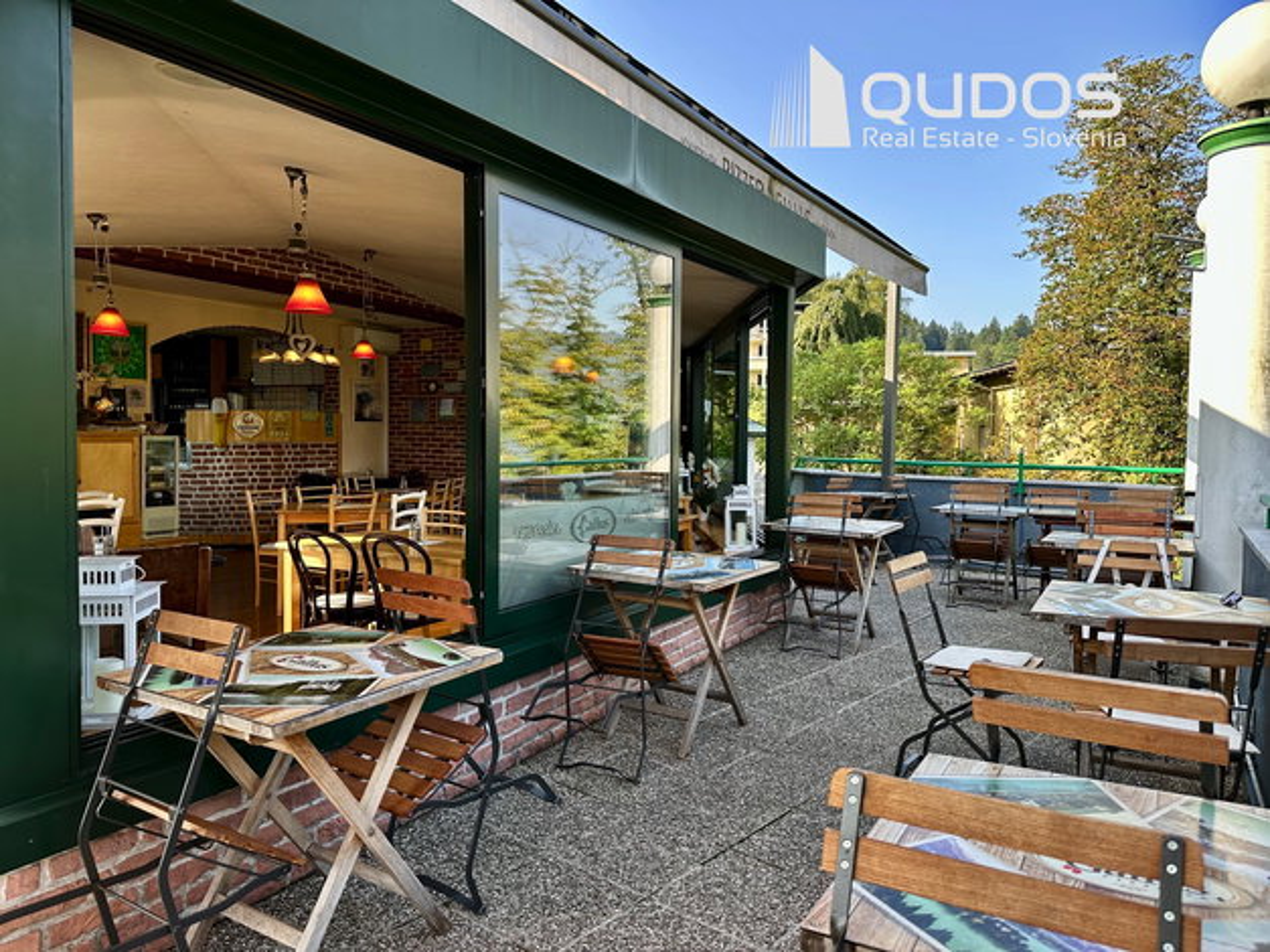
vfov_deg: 56.8
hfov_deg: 71.6
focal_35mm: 24
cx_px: 635
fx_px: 880
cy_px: 476
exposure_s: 1/583
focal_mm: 6.86
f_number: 1.78
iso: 80
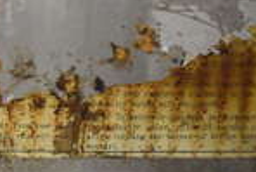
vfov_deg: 12.0
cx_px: -150
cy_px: -63
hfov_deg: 16.4
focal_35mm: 111
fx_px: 790
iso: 720
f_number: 3.5
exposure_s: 1/30
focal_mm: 18
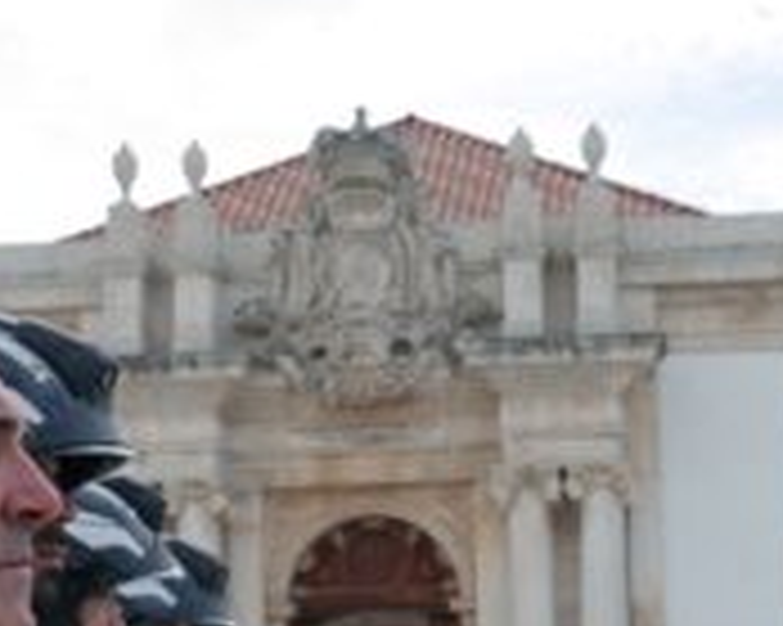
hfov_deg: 18.3
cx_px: 486
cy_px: 608
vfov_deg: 14.4
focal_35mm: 105
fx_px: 2432
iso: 100
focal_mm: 9.99
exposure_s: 1/250
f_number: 5
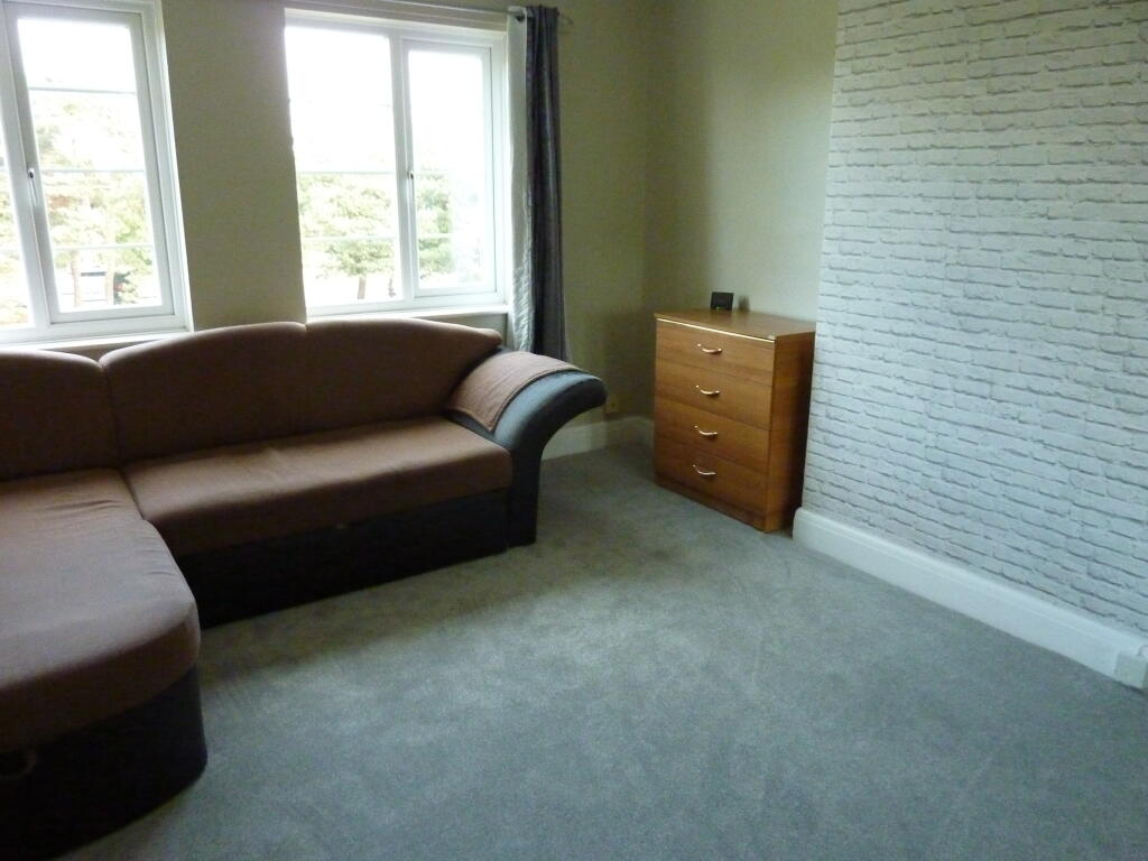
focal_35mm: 25
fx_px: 829
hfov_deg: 69.4
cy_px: 430
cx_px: 574
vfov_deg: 54.9
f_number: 3.3
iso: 800
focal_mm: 4.1
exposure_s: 1/100
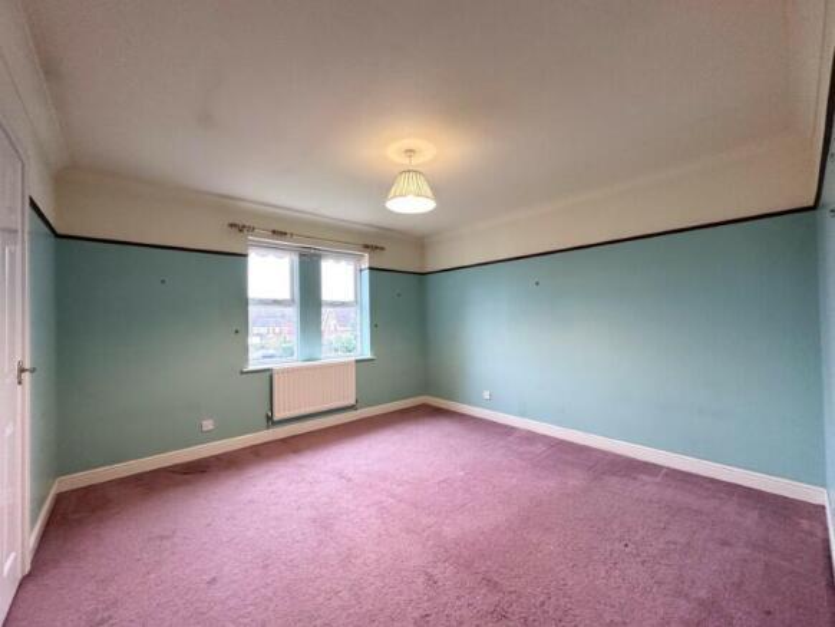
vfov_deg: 85.7
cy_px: 314
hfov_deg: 102.0
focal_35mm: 14
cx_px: 418
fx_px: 338
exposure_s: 1/50
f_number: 2.2
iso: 200
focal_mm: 2.22
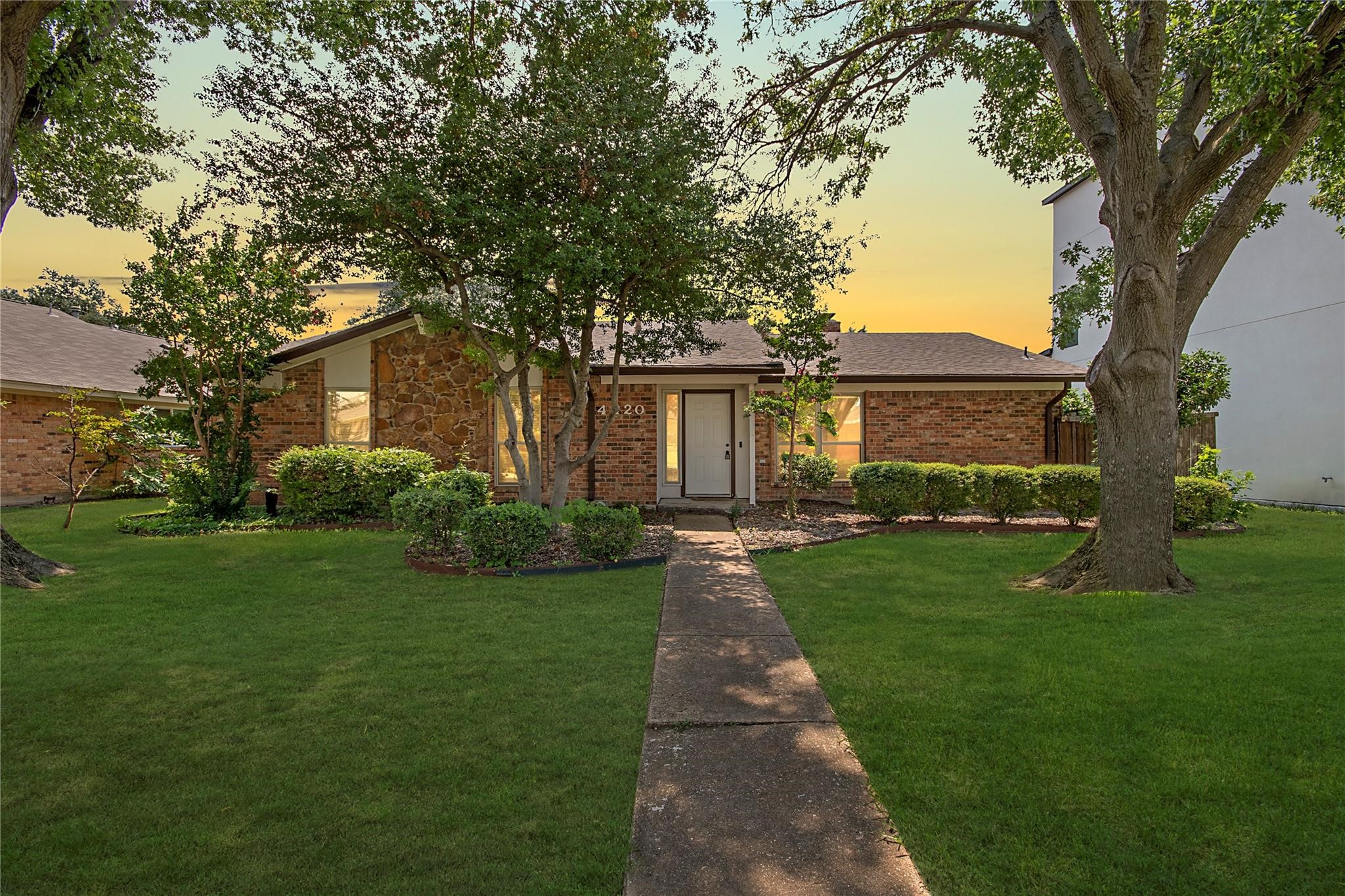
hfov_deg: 100.4
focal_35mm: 15
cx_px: 672
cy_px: 448
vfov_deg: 77.3
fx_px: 560
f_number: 11
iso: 100
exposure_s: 1/80
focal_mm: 10
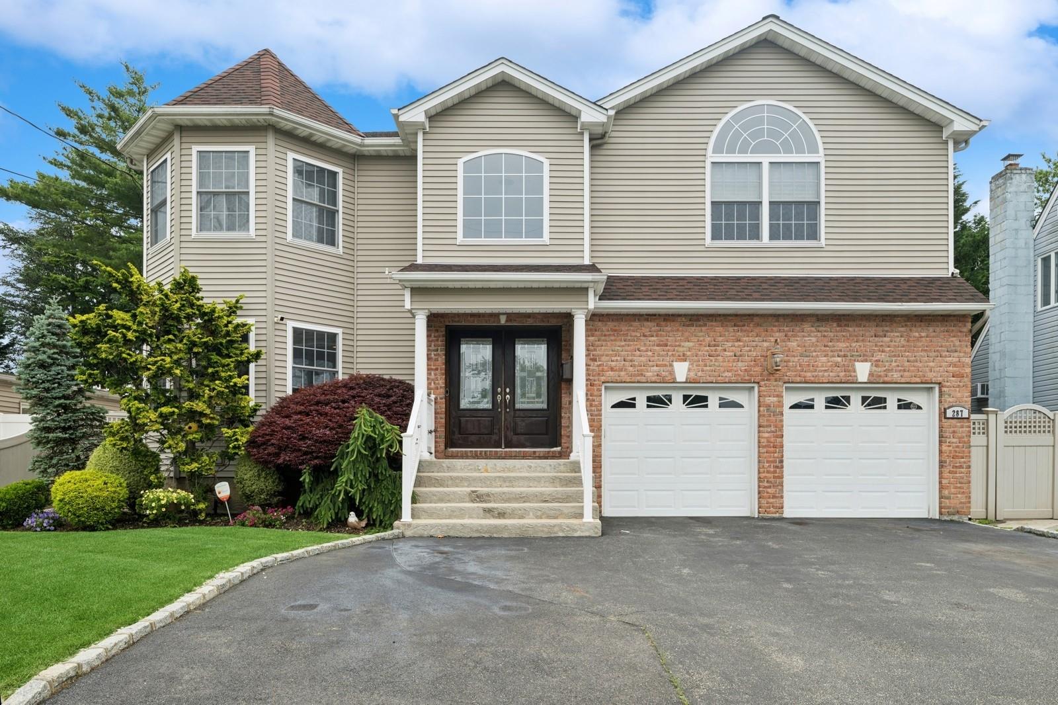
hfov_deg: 73.8
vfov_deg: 53.1
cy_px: 352
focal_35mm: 24
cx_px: 529
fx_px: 705
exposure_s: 1/100
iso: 100
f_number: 11
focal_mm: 24
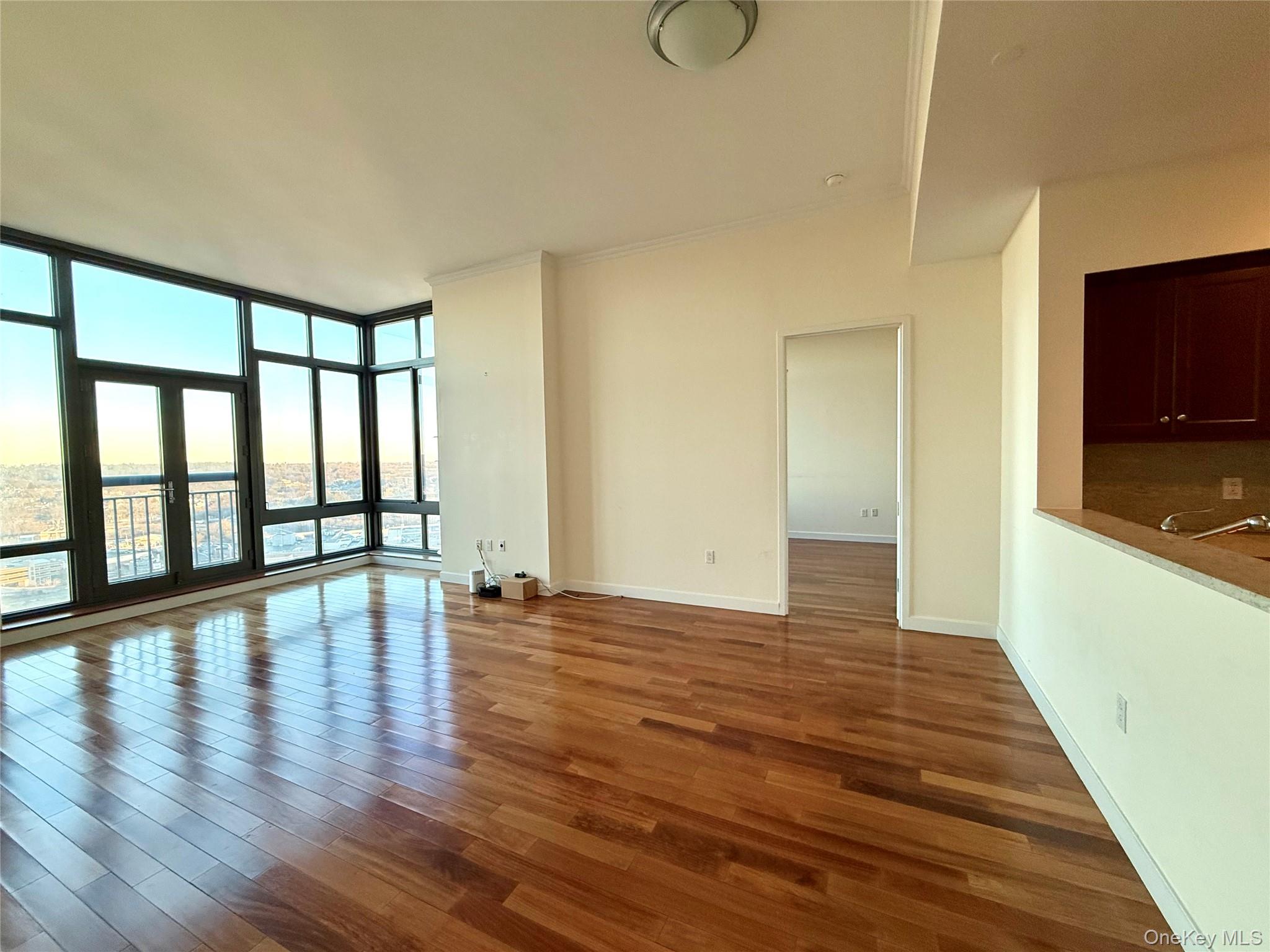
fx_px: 514
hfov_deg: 102.1
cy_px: 476
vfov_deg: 85.7
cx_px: 635
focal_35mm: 14
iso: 200
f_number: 2.2
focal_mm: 2.22
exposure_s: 1/120
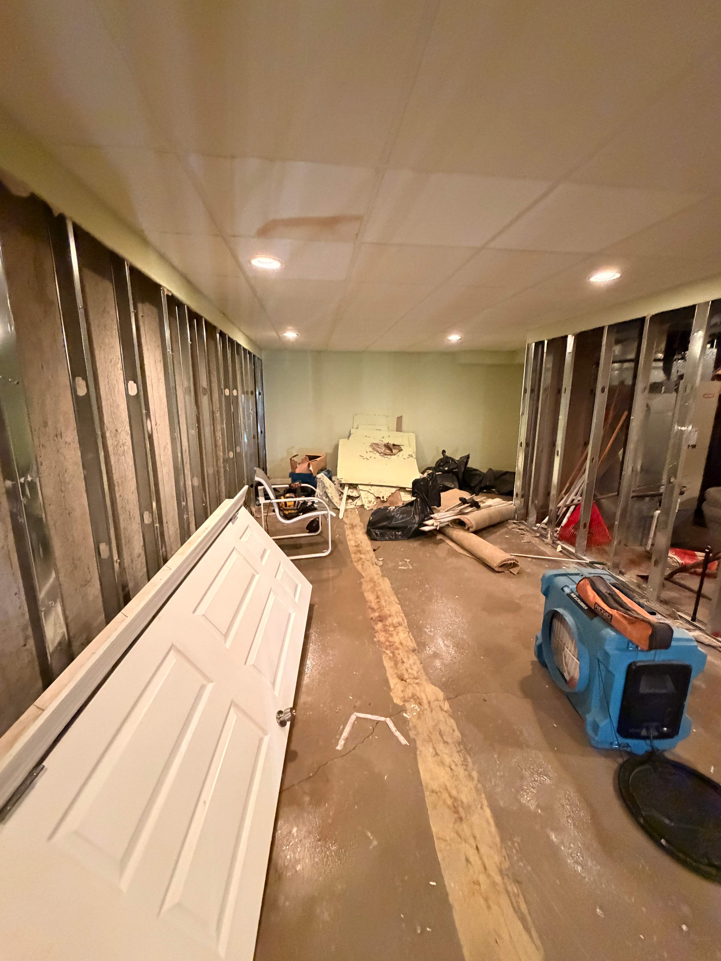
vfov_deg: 102.1
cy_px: 480
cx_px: 360
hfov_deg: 85.7
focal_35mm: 14
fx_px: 389
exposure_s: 1/60
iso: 1250
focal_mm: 2.22
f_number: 2.2
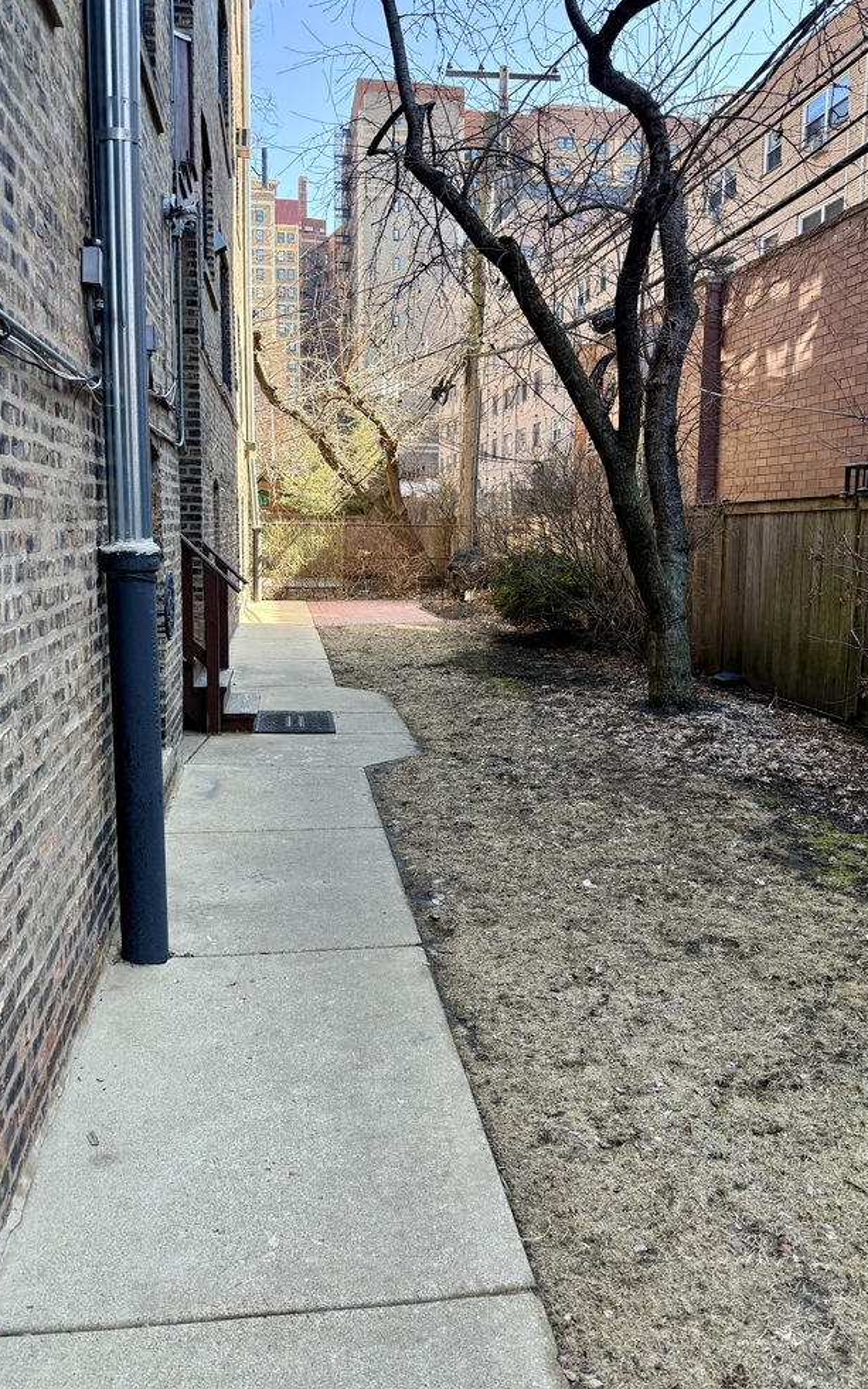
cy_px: 636
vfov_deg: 66.4
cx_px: 464
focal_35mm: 28
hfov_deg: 44.5
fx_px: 1060
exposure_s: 1/461
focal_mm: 6.76
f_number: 1.78
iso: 100
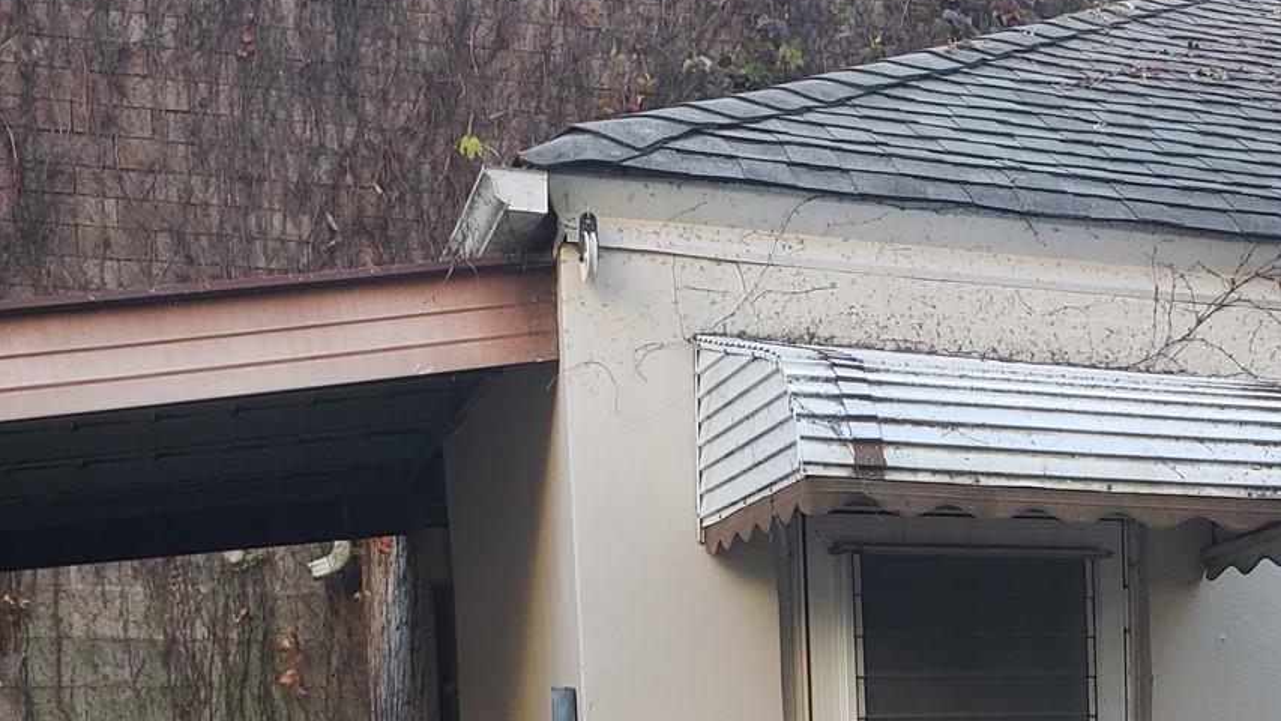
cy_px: 939
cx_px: 1152
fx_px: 2310
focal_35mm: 68
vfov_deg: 16.7
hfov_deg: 29.7
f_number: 2.4
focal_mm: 4.3
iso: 64
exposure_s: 1/50
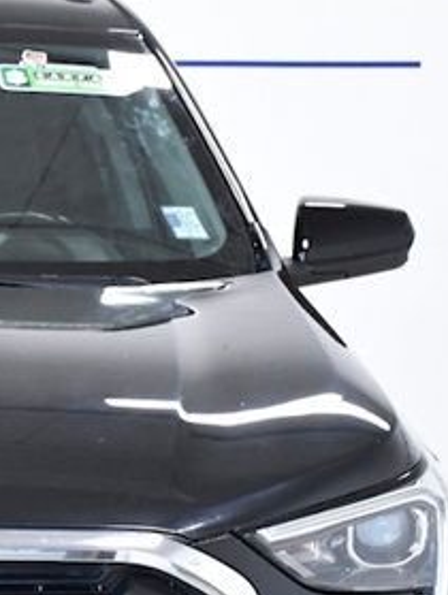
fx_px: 2428
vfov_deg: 13.8
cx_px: -207
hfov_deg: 10.2
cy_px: 541
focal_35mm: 141
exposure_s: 1/200
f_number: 7.1
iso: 2500
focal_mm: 27
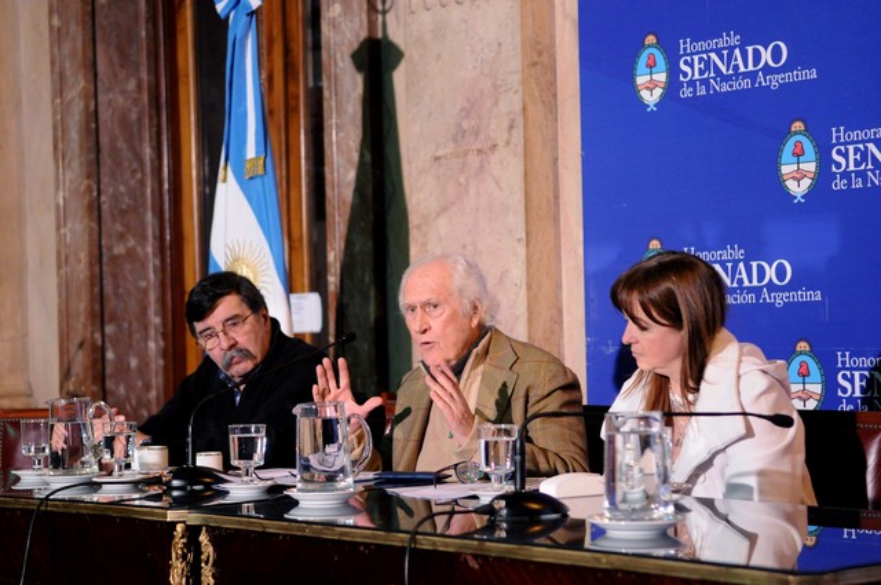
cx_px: 440
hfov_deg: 24.6
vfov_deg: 16.5
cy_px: 292
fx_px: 2016
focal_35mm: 82
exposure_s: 1/100
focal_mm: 55
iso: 2000
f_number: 2.8
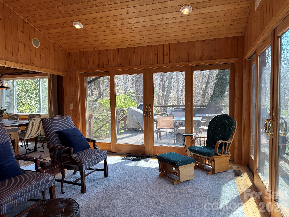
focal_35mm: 24
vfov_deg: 56.8
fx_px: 200
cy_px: 108
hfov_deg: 71.6
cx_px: 144
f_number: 1.78
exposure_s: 1/283
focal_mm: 6.76
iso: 80
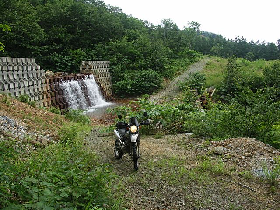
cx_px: 140
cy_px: 105
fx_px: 226
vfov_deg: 49.7
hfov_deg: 63.4
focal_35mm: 28
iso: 50
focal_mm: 7.2
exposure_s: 1/125
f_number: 4.5
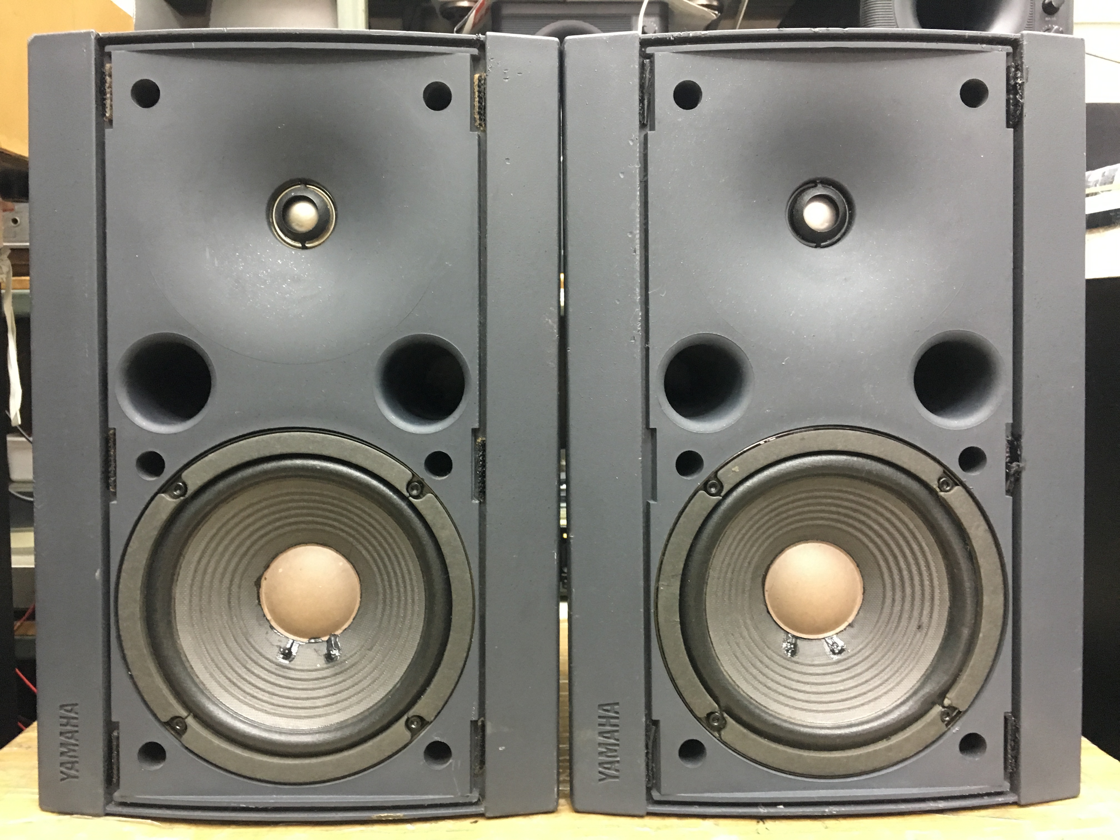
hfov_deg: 61.7
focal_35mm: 29
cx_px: 560
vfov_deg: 48.2
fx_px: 938
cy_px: 420
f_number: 2.2
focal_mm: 4.15
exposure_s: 1/17
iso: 400
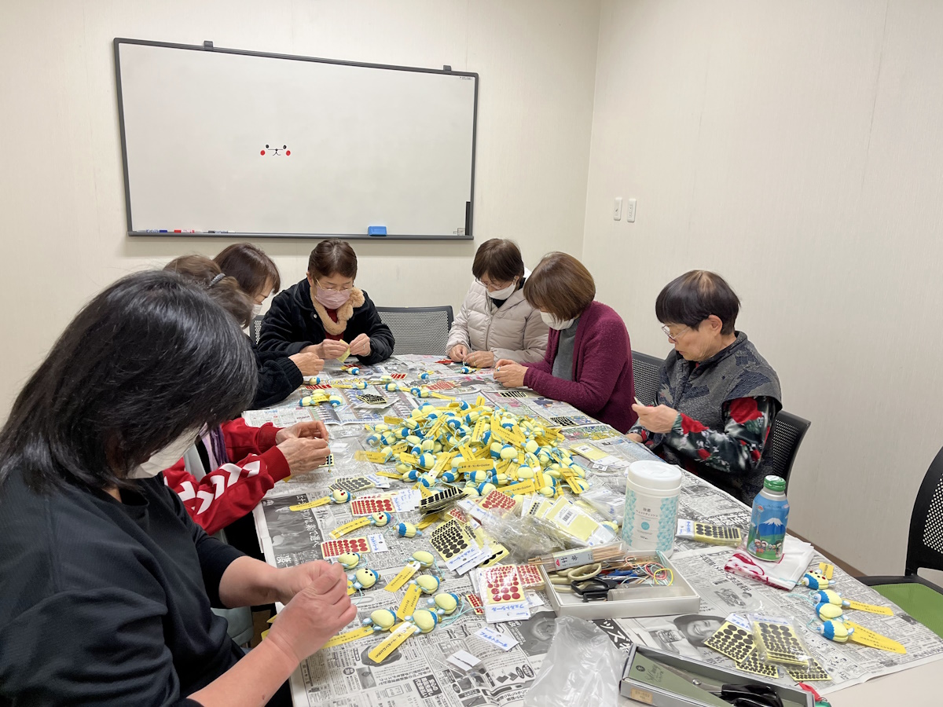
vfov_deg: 53.1
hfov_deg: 67.3
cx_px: 472
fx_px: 708
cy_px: 354
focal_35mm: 26
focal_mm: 5.1
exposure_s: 1/100
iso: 100
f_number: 1.6
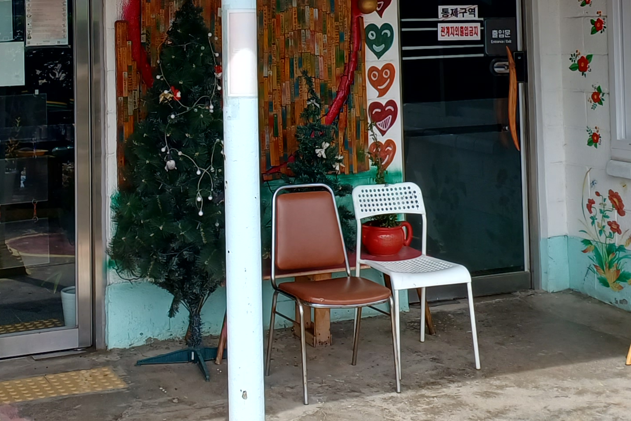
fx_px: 1174
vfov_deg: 19.7
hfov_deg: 29.9
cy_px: 4
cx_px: 231
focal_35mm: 67
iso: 20
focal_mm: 5.06
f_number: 1.8
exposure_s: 1/467
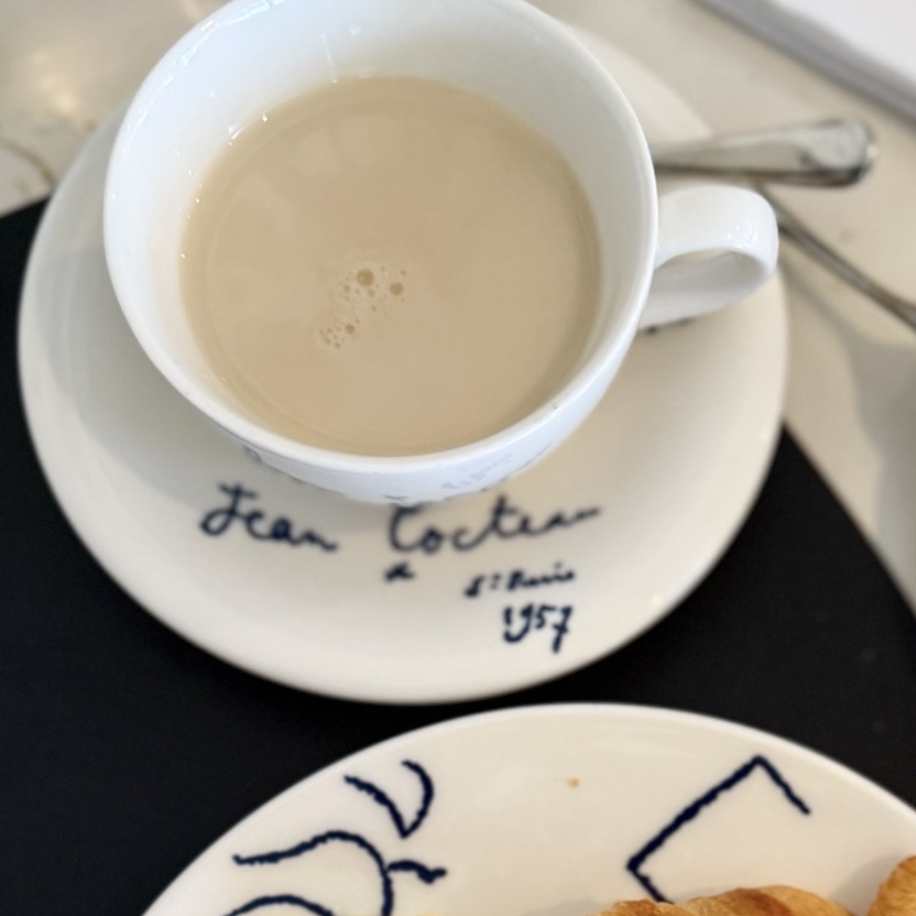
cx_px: 695
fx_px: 1527
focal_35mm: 51
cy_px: 917
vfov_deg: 30.9
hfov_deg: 32.7
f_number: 1.78
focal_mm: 6.76
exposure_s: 1/50
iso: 320
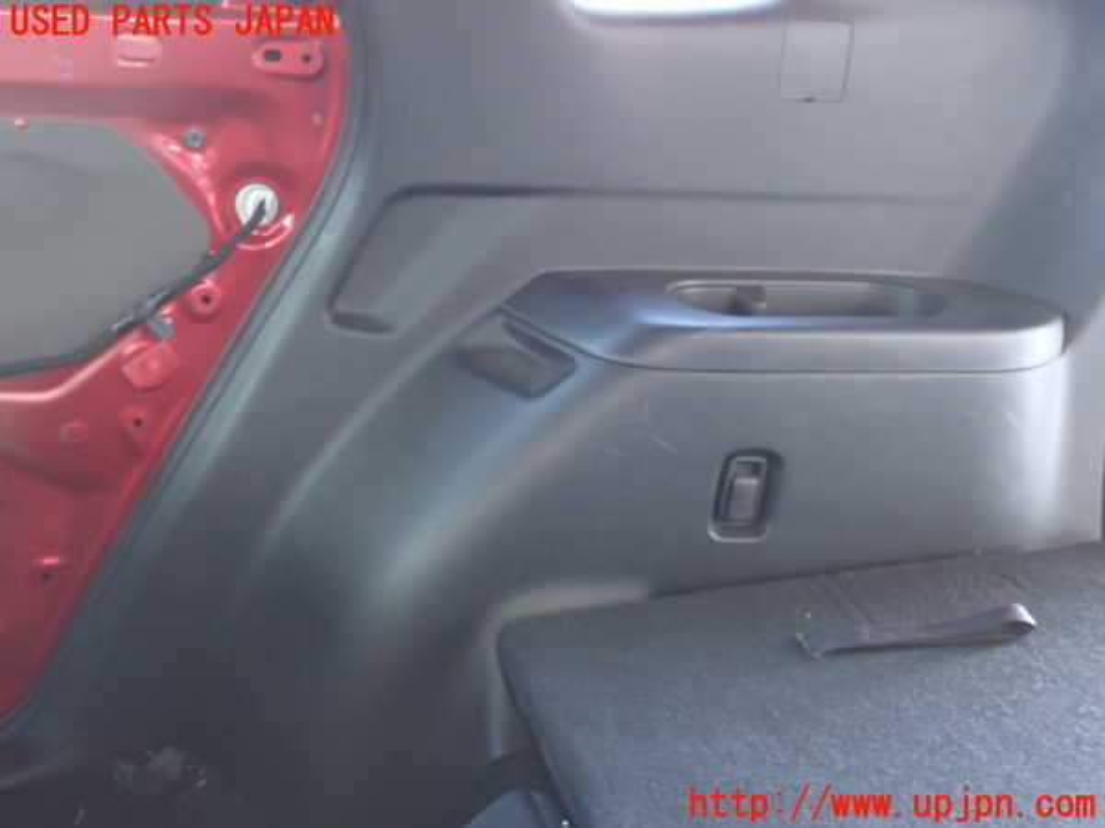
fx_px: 1500
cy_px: 414
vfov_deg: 30.9
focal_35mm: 47
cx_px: 552
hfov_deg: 40.4
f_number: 3.1
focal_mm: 8.4
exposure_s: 1/13
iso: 1000
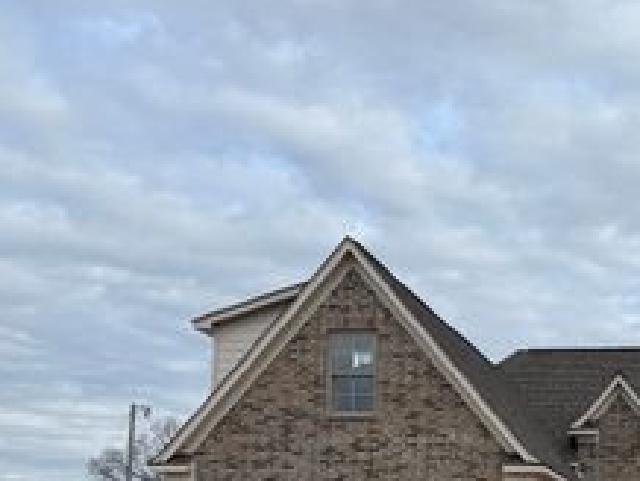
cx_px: 605
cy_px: 488
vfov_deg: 25.2
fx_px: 1018
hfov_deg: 32.7
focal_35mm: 55
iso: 80
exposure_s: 1/4167
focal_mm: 6.76
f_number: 1.78
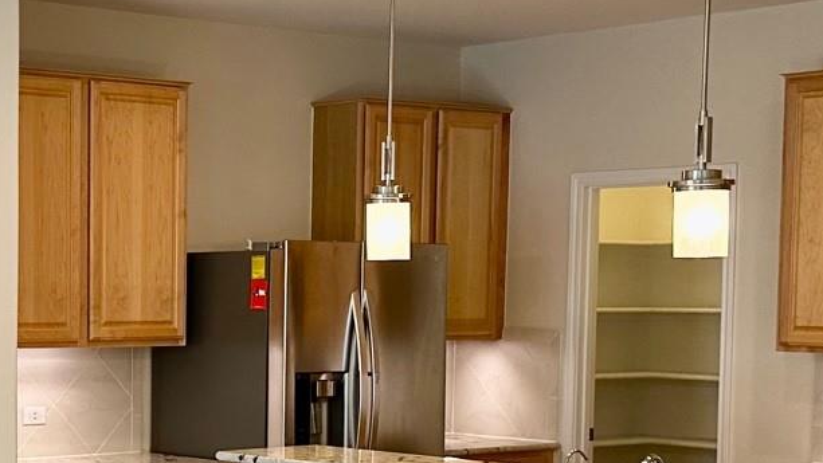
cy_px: 428
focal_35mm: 86
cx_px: 70
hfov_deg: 24.0
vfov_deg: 13.9
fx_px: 1877
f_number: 1.78
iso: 125
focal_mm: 6.86
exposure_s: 1/120
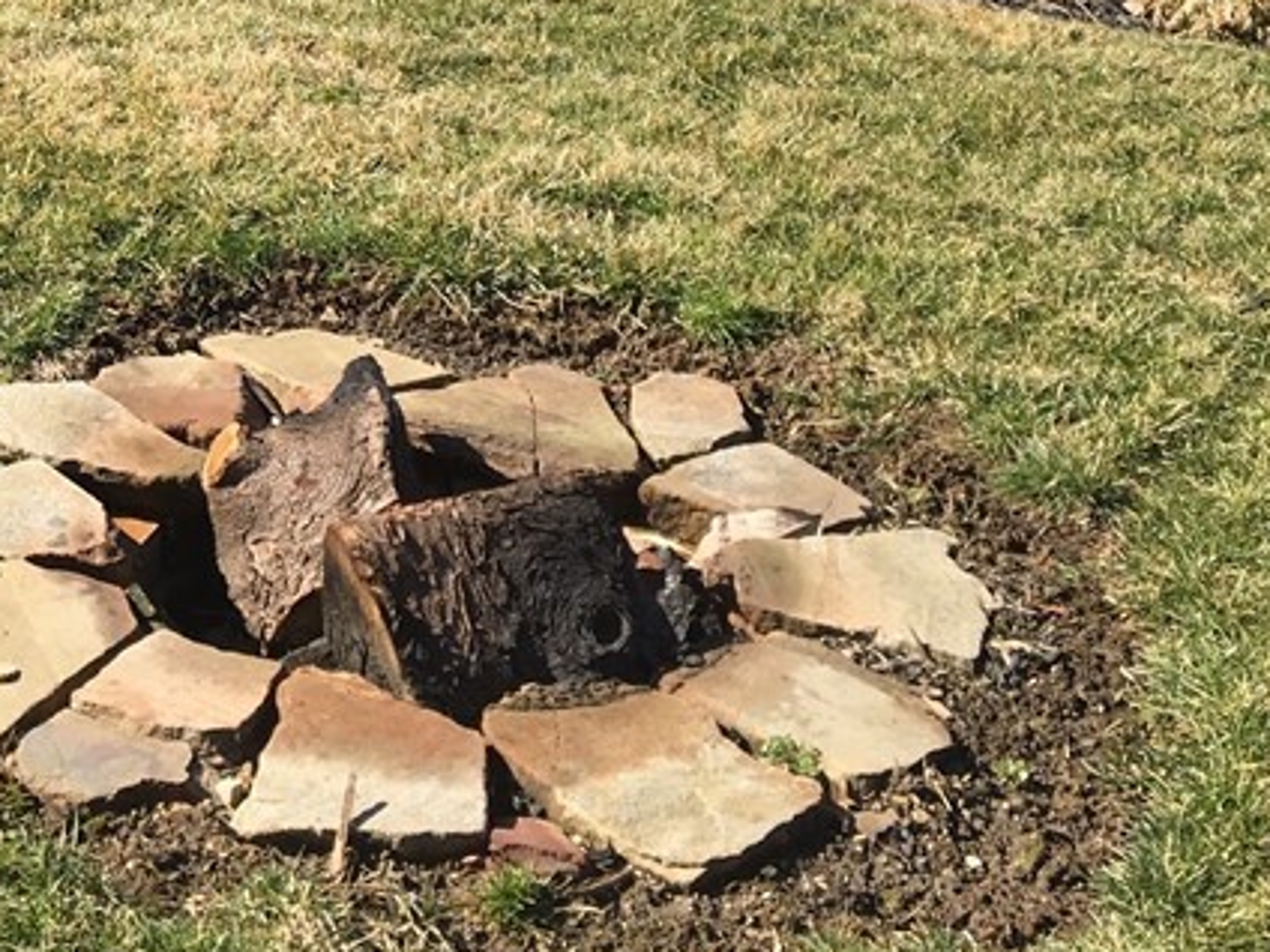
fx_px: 2568
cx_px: -135
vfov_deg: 19.9
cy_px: -162
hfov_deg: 25.7
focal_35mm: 70
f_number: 2.2
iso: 25
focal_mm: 4.15
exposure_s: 1/986
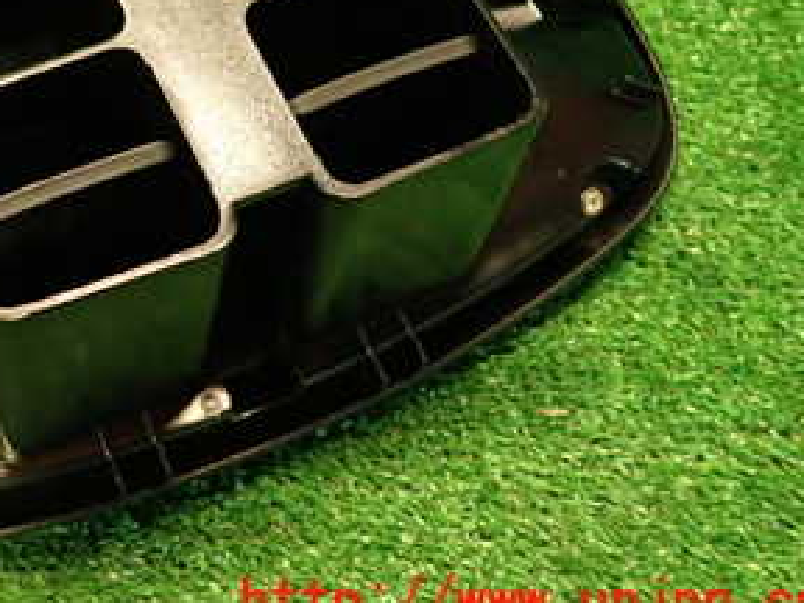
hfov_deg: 34.1
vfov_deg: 26.6
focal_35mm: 52
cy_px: 11
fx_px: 1208
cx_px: 34
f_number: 2
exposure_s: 1/30
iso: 500
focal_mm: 4.5
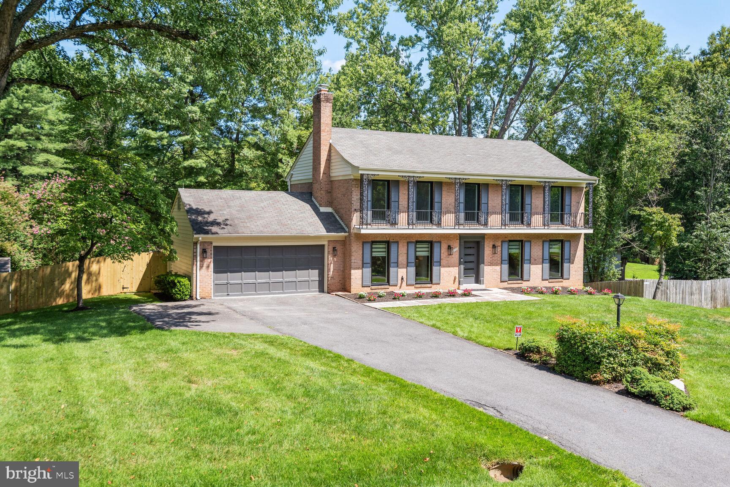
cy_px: 244
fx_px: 649
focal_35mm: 32
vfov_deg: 41.1
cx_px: 365
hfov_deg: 58.7
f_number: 8
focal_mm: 32
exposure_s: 1/125
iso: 400
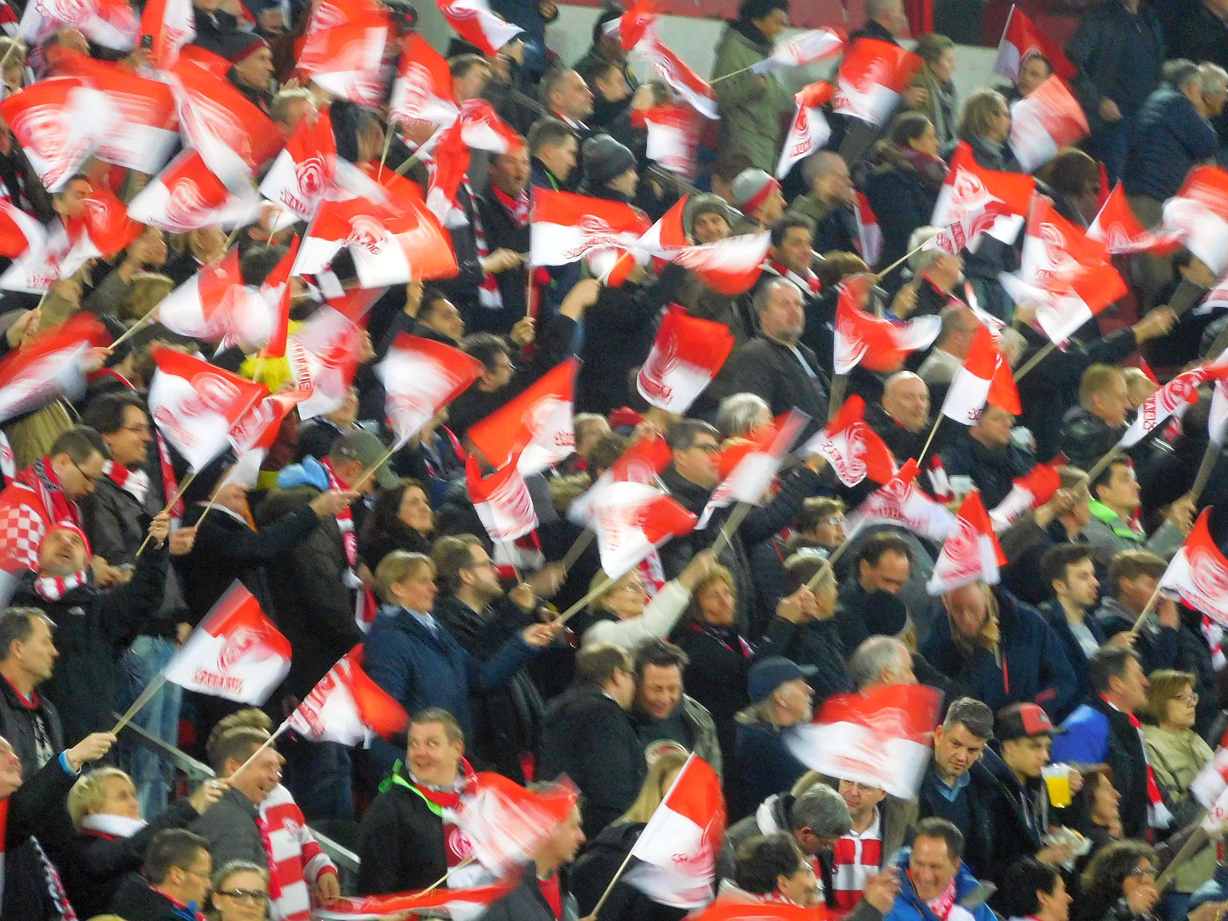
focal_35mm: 280
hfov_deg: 7.1
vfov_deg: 5.3
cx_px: 614
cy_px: 460
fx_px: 9933
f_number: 5.8
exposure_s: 1/20
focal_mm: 50
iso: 800
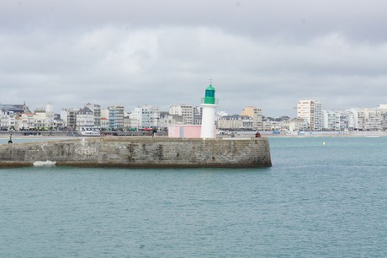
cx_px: 194
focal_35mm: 82
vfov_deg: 16.5
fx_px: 886
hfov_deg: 24.6
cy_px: 129
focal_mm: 55
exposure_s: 1/250
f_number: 13
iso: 250
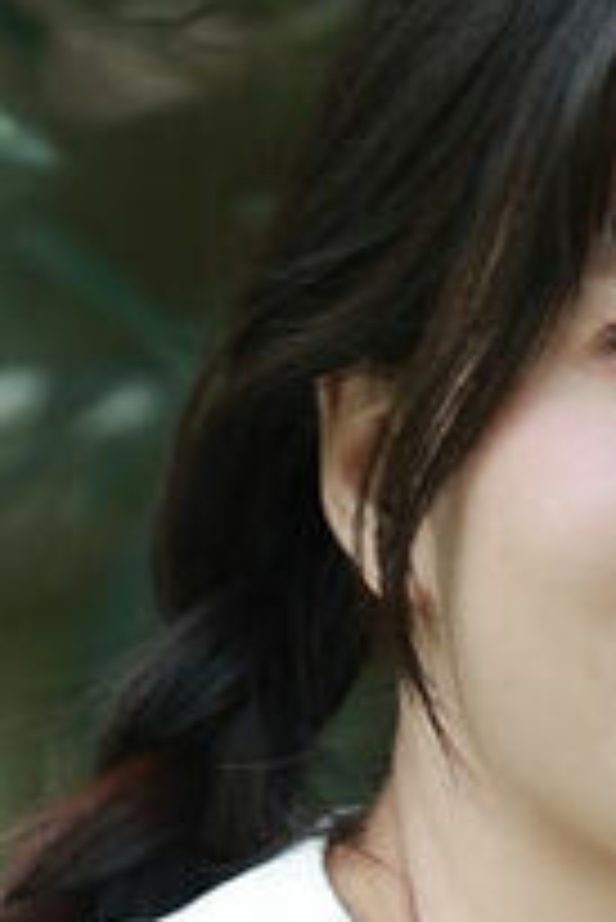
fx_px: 36562
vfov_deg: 1.4
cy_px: 1630
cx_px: 58
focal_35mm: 1427
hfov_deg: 1.0
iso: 100
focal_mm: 187
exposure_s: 1/250
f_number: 2.8
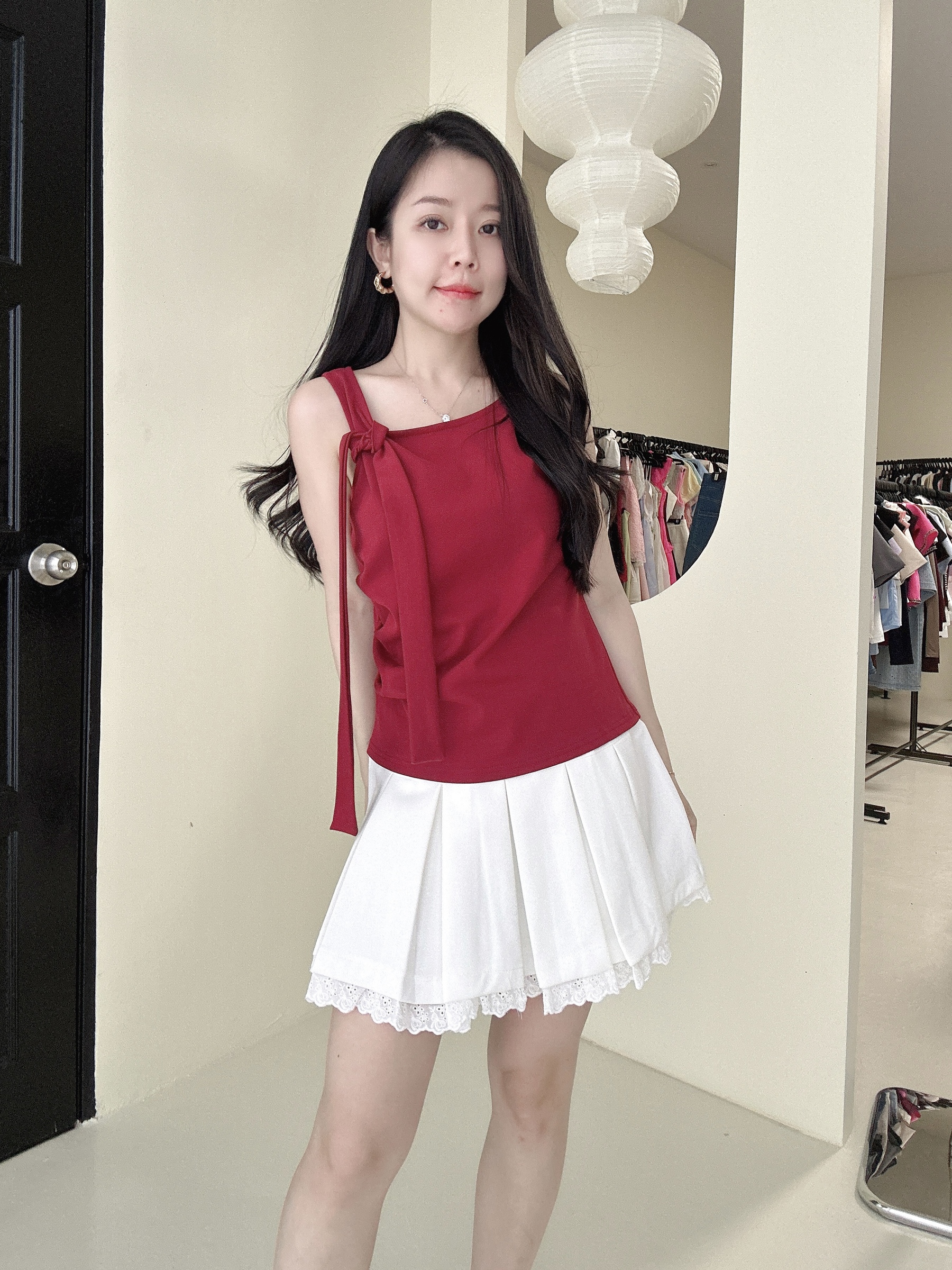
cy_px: 635
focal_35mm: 23
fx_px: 843
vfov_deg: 73.9
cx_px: 476
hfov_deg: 58.9
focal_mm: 2.69
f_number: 1.9
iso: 100
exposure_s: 1/60
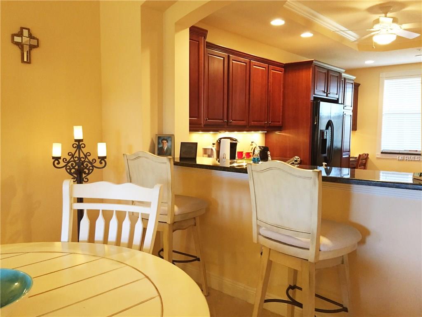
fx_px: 354
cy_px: 158
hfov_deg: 61.7
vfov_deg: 48.2
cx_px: 211
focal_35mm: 29
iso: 160
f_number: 2.2
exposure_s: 1/30
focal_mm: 4.15
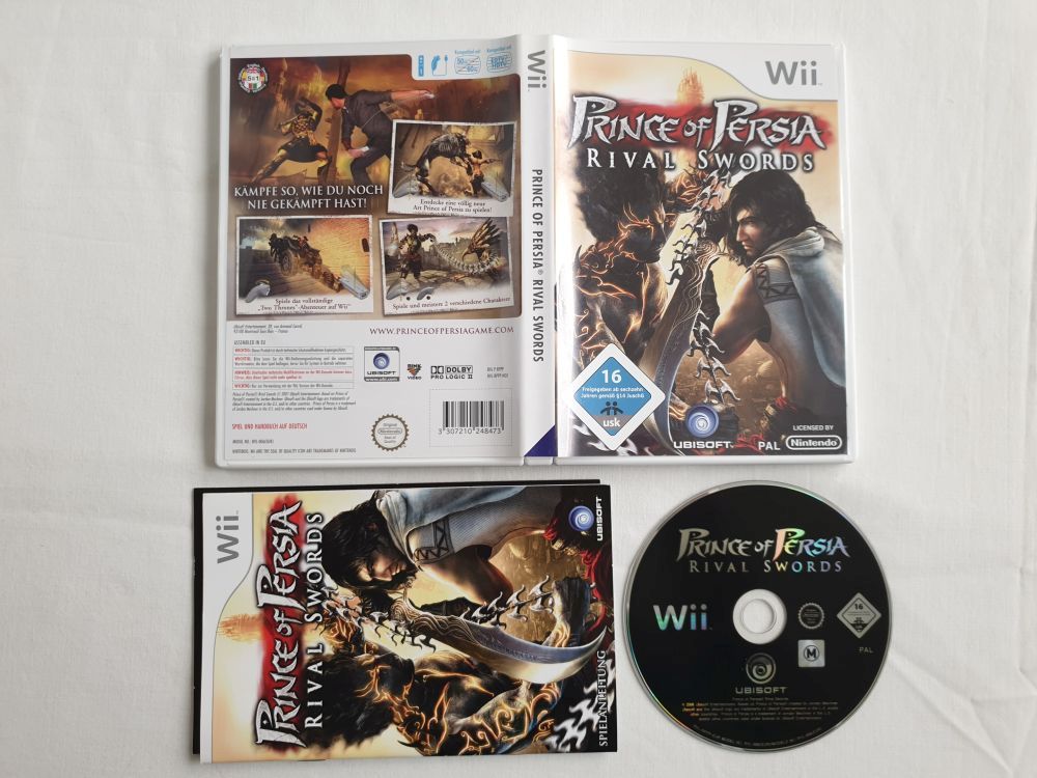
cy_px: 389
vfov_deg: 53.1
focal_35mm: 26
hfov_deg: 67.3
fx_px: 779
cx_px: 518
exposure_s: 1/60
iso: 50
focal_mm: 4.3
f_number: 1.5
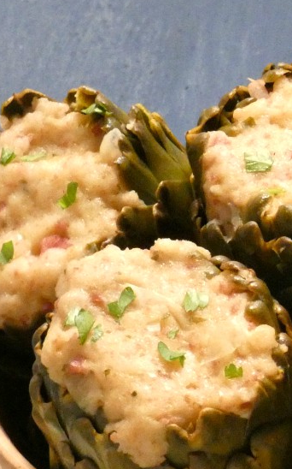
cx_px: 432
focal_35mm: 764
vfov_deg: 2.8
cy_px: 294
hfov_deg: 1.7
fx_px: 9738
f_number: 5.6
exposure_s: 1/15
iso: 1600
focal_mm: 58.9
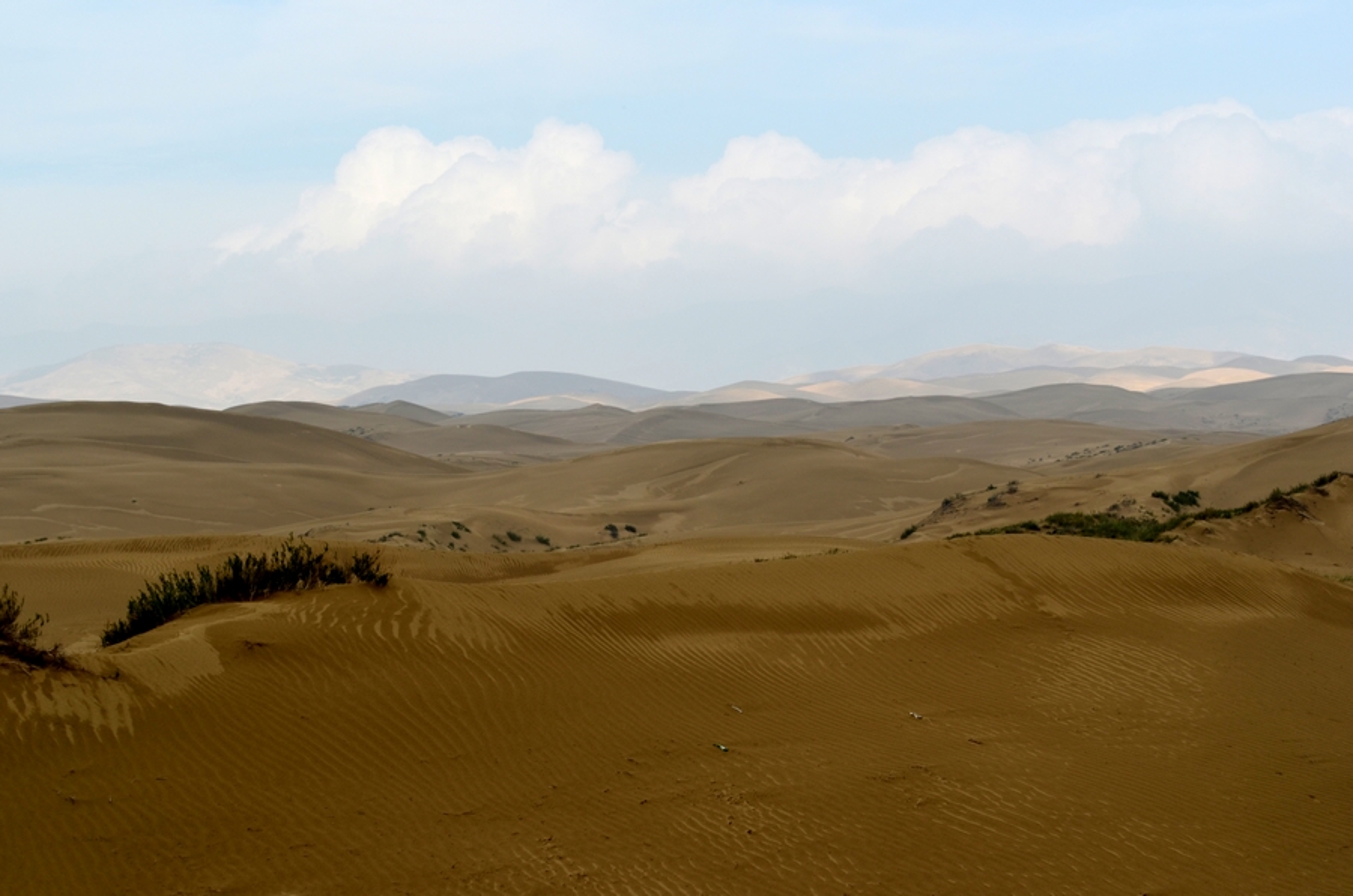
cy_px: 448
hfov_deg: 24.7
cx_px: 676
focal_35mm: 82
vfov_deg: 16.5
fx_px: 3094
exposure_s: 1/100
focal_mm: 55
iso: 100
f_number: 11
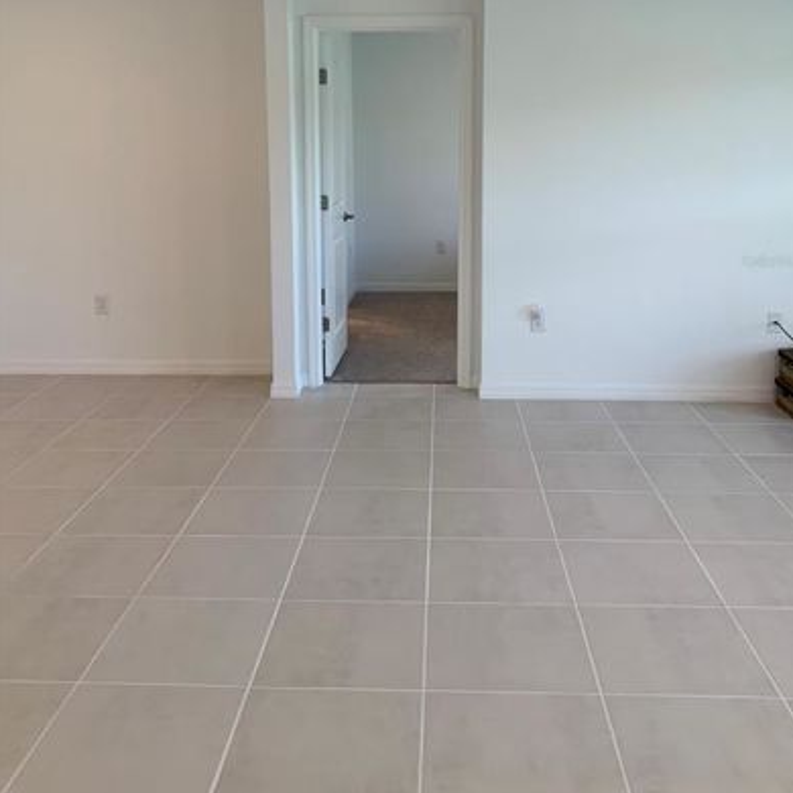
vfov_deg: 46.4
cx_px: 400
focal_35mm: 35
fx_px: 907
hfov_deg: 47.2
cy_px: 260
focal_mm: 3
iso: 40
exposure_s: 1/60
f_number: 1.8
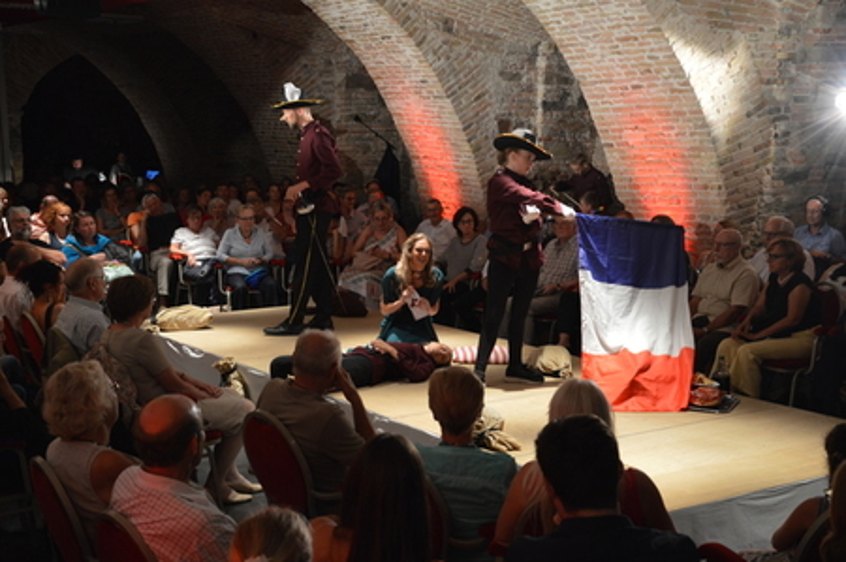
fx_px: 1197
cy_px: 281
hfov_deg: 38.9
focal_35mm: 51
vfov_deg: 26.4
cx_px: 423
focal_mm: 34
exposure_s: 1/15
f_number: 4.2
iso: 720
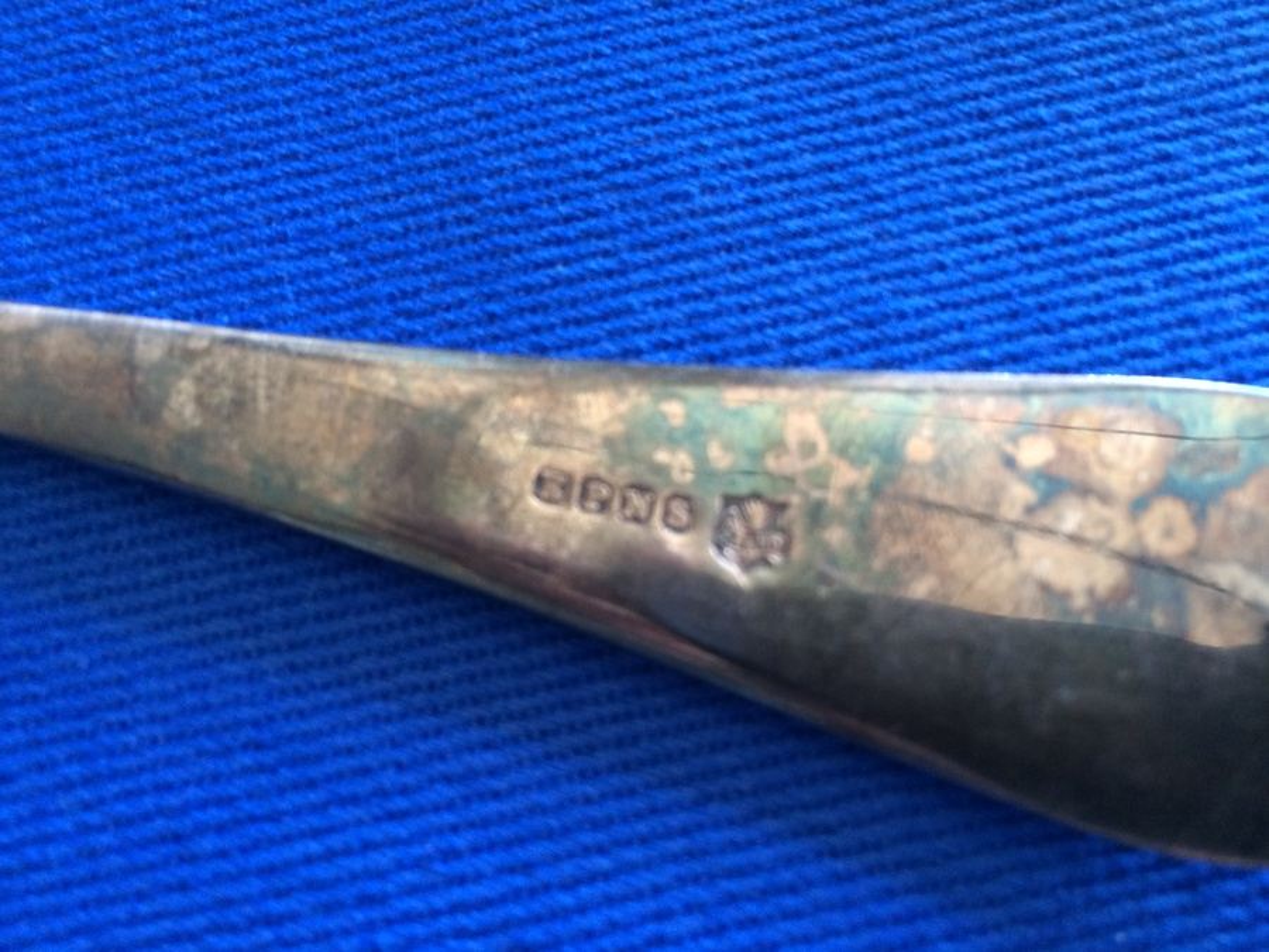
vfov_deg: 46.8
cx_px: 634
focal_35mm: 30
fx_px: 1100
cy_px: 476
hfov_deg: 60.0
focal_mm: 4.12
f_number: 2.2
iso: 200
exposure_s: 1/30
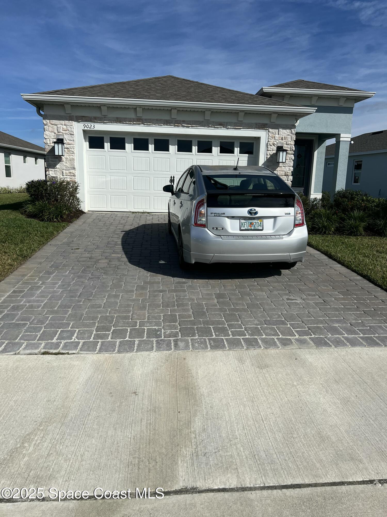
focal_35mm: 26
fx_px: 388
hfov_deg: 53.1
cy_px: 258
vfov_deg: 67.3
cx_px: 194
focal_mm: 5.7
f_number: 1.5
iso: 50
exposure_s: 1/10309
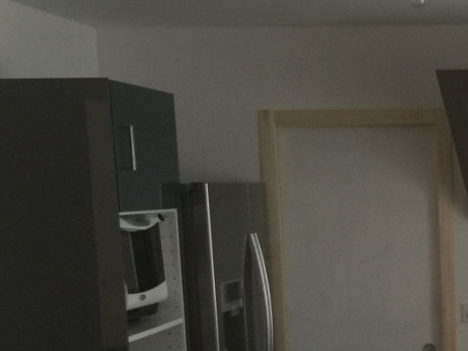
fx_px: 1163
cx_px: 527
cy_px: 388
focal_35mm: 86
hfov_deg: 21.5
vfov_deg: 16.6
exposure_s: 1/33
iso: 50
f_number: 2.2
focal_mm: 4.15
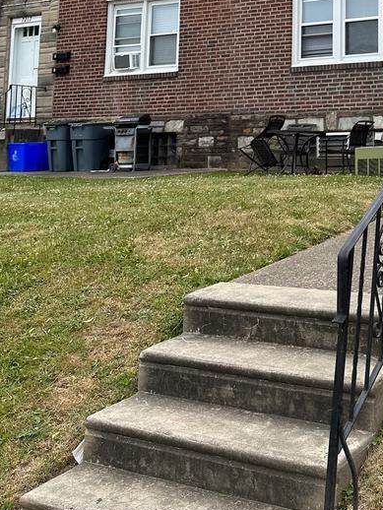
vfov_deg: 35.8
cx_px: 397
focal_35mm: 50
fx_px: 737
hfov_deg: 27.2
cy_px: 46
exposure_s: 1/1541
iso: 80
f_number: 1.78
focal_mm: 6.86
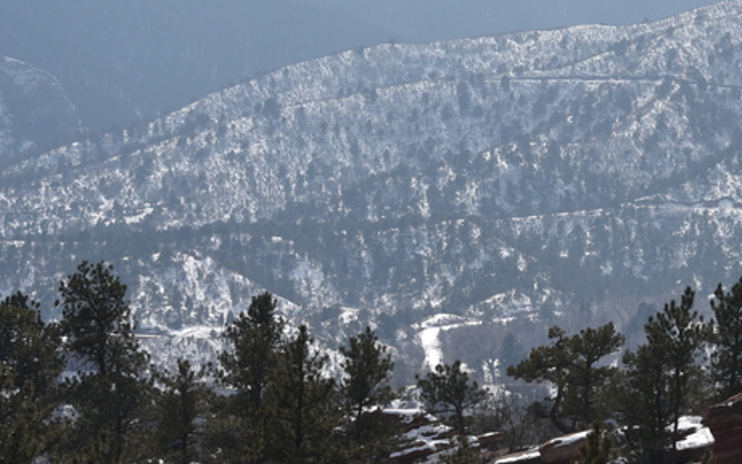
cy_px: 116
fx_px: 4125
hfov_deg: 10.2
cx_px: 808
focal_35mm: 204
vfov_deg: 6.4
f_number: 11
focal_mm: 72
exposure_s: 1/500
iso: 100
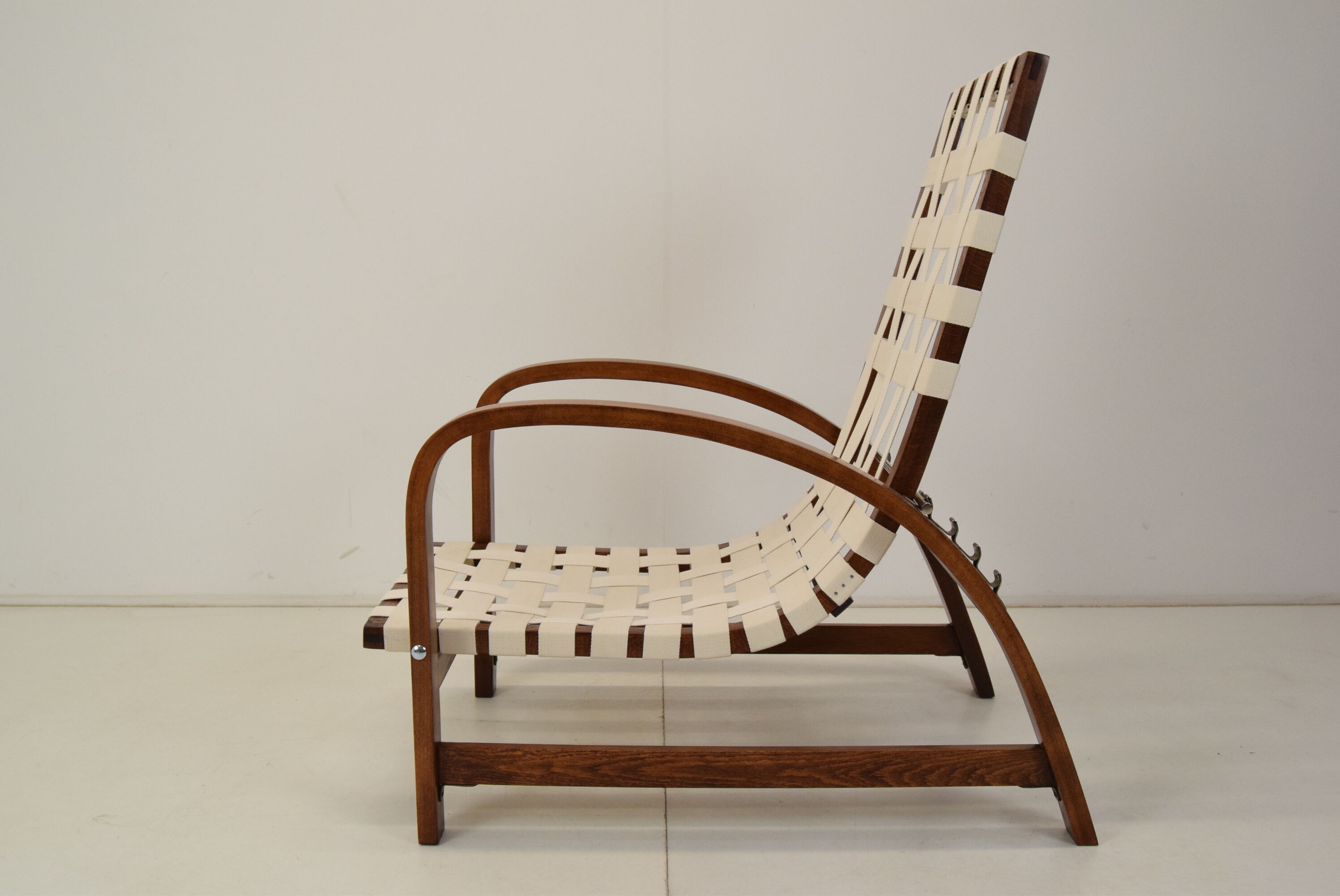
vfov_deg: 36.9
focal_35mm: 36
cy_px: 448
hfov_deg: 53.1
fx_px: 1341
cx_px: 670
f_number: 8
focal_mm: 24
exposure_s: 1/250
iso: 1600
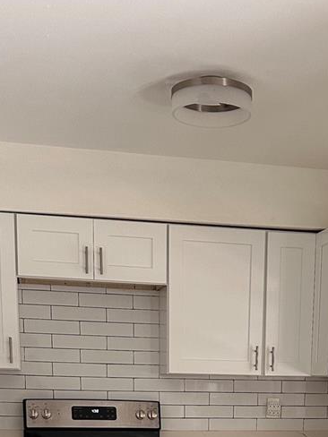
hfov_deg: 24.7
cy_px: 513
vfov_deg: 28.7
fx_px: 745
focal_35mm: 59
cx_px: 224
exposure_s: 1/88
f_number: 1.78
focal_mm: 6.86
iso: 250
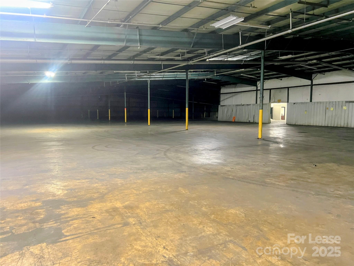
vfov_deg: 53.1
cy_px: 133
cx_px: 177
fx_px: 266
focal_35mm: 26
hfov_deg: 67.3
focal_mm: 5.7
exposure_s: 1/40
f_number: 1.5
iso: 500
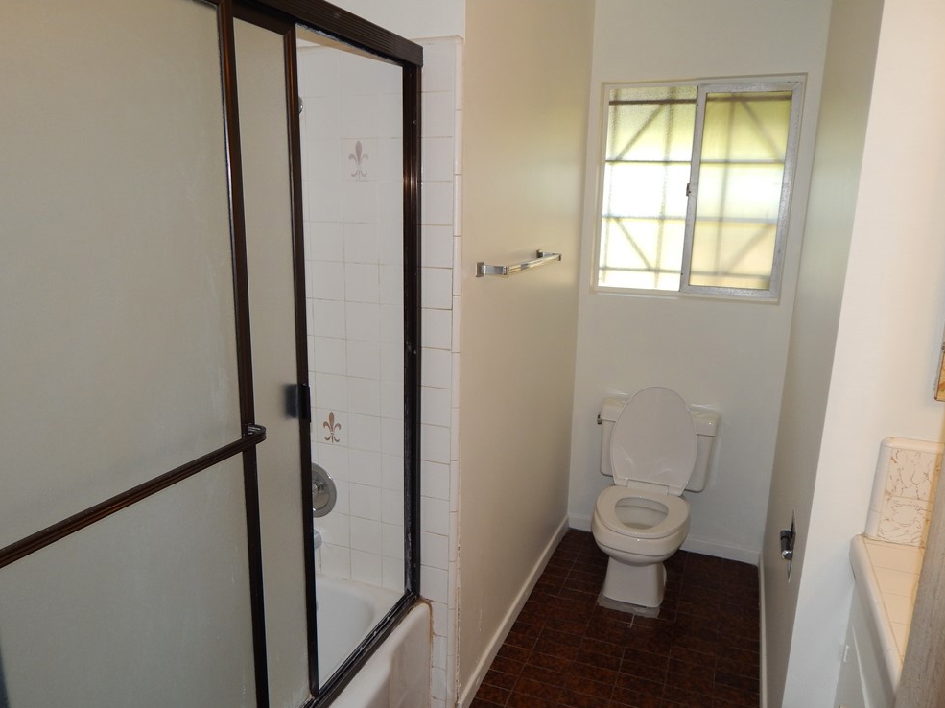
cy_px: 366
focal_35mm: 26
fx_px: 710
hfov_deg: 67.3
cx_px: 462
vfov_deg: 53.0
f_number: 3.1
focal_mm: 4.4
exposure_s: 1/50
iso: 125
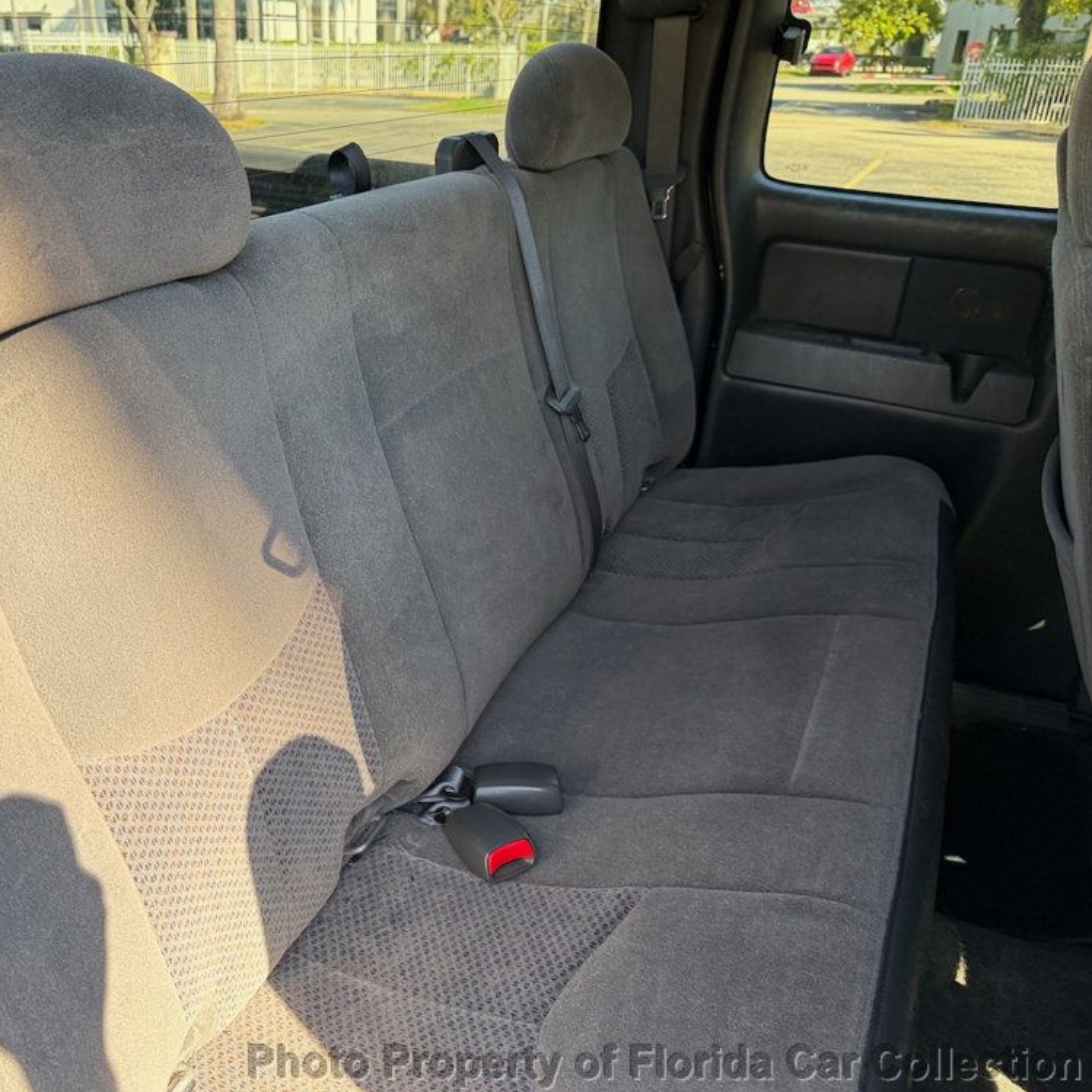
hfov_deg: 55.0
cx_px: 410
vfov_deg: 55.6
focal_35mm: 29
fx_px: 1035
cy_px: 553
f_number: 1.78
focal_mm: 6.76
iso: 125
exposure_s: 1/205
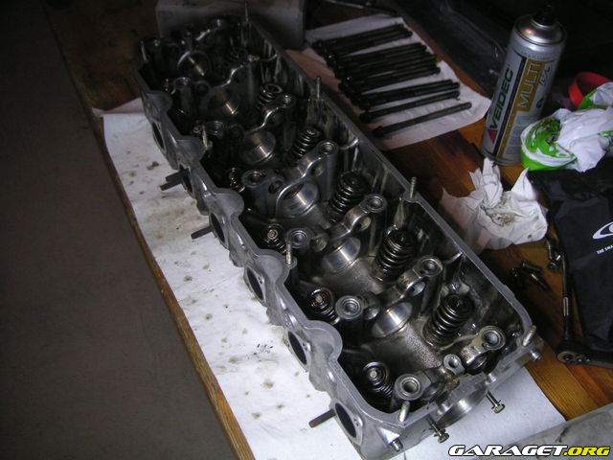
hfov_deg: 50.1
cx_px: 306
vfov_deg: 38.7
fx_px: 655
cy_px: 230
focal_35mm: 37
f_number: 2.8
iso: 100
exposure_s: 1/45
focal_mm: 5.7
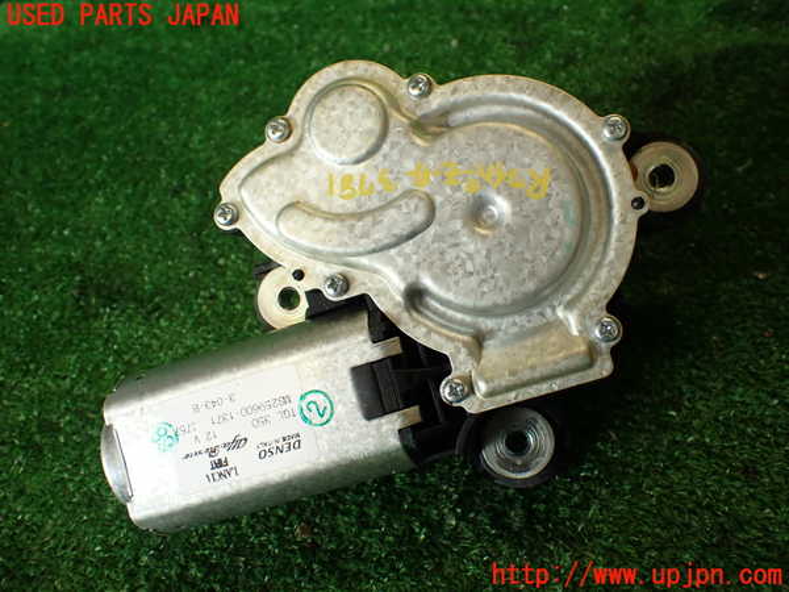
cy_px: 296
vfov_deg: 44.2
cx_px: 394
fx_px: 729
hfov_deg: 56.8
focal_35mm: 32
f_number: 2.4
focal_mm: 5.79
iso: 100
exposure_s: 1/60
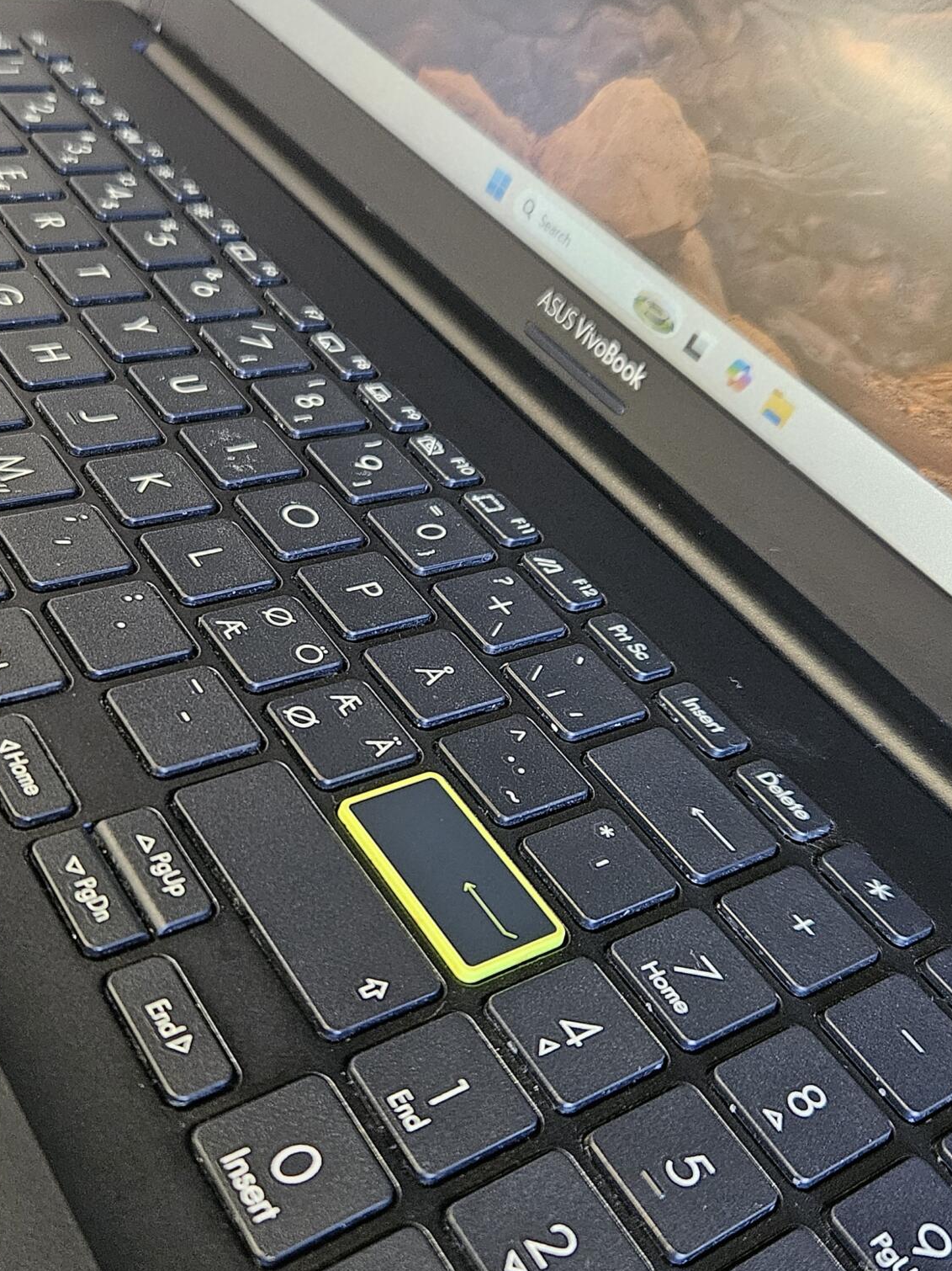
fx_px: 1430
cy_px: 641
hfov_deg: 36.7
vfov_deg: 47.9
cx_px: 405
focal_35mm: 39
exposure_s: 1/100
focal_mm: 5.4
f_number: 1.8
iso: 800
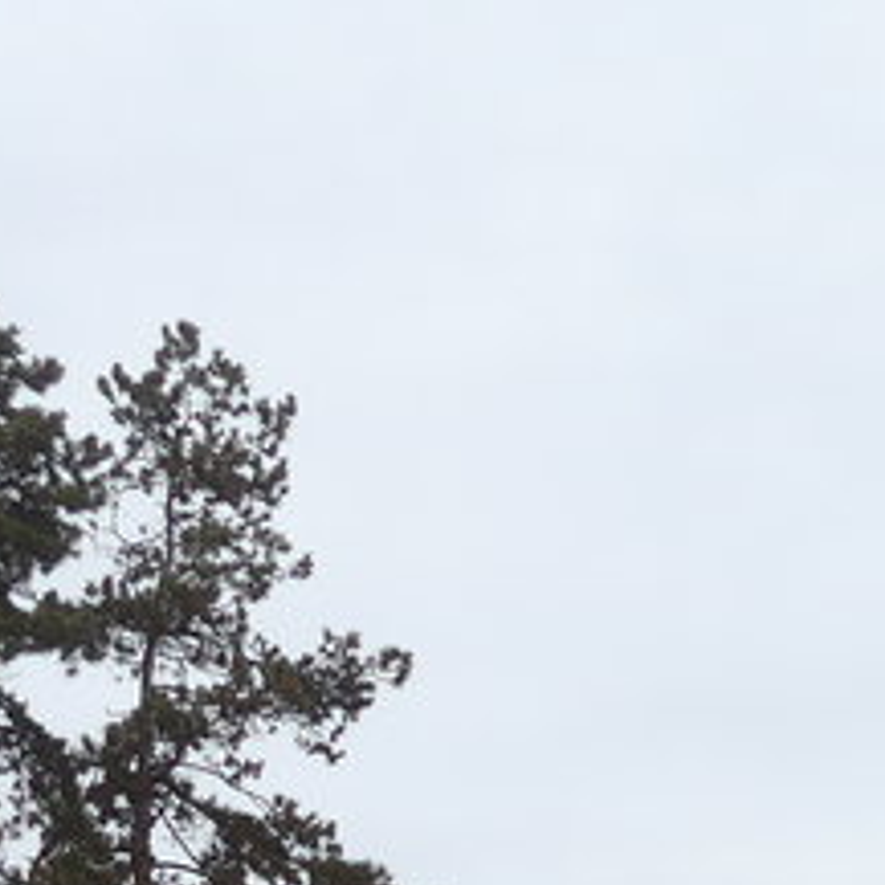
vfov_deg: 11.1
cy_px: 1827
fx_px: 4107
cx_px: 1374
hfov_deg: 11.7
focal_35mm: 142
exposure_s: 1/400
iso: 80
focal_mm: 6
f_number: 2.8
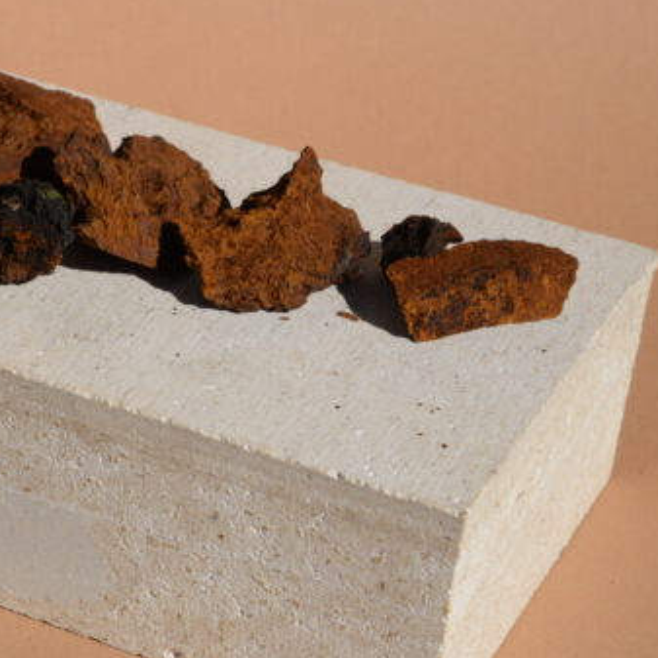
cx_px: -33
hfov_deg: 11.0
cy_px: 391
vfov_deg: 11.1
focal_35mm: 157
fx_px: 3376
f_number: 16
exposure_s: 1/500
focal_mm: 75
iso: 320
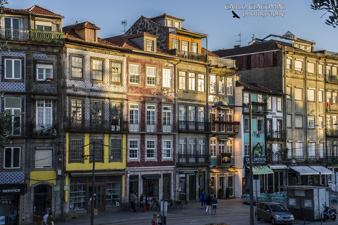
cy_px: 112
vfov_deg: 20.2
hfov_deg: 29.9
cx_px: 169
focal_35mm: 68
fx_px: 634
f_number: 13
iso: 200
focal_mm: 45
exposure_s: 1/80
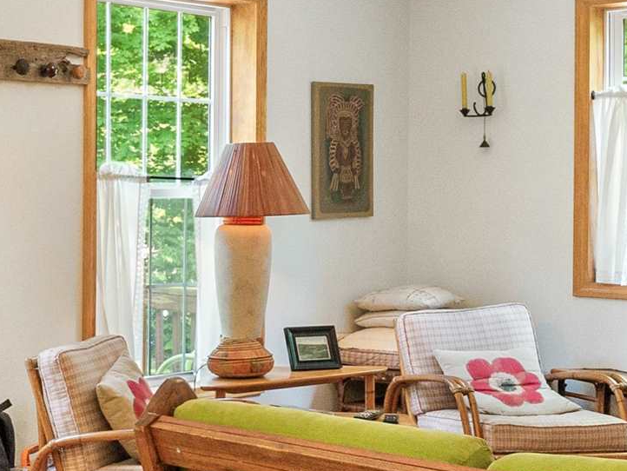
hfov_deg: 26.5
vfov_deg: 20.6
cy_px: 522
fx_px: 1232
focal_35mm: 68
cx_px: -47
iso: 800
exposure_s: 1/60
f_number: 2.8
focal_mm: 8
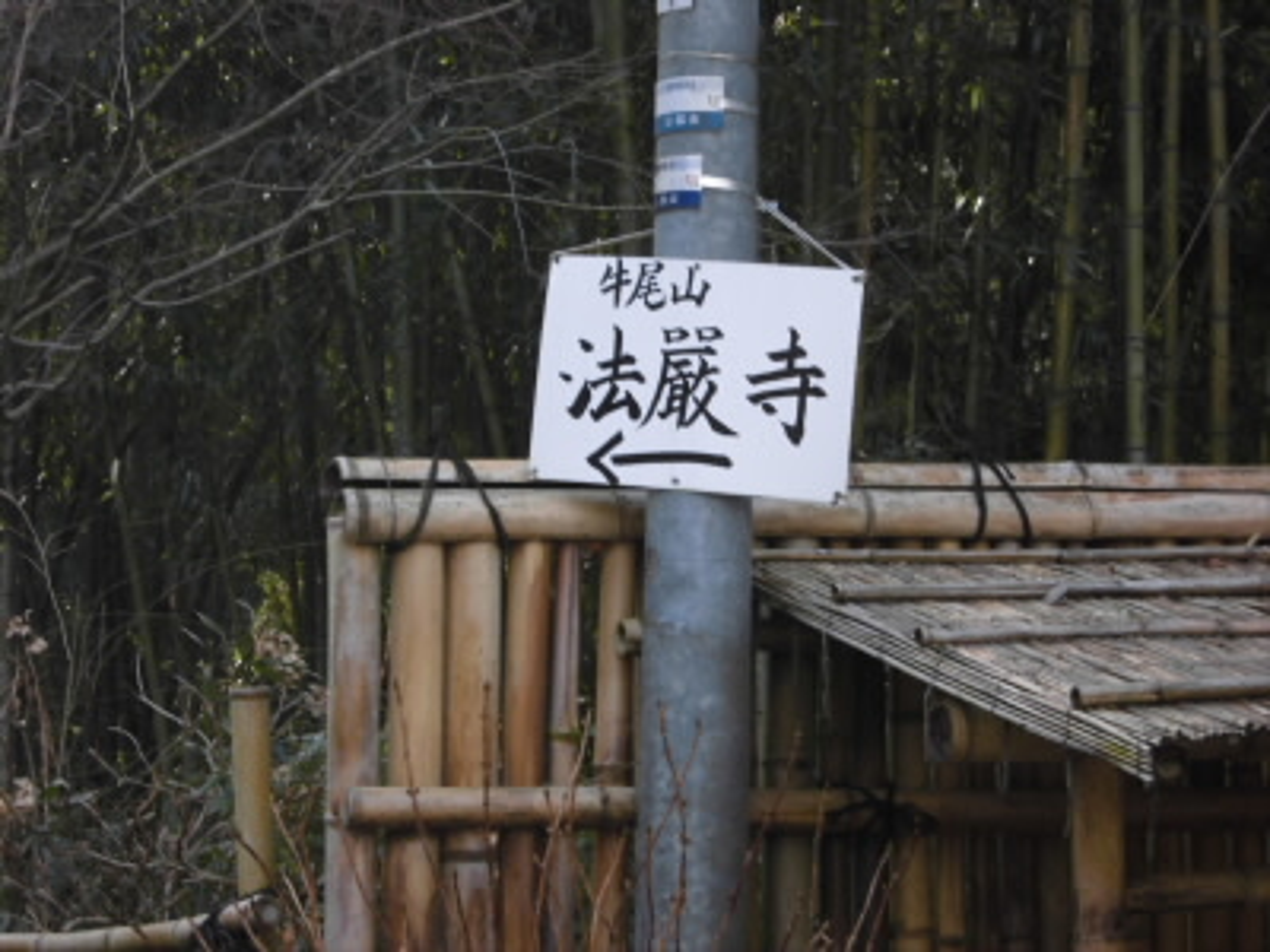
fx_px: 3449
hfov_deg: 20.9
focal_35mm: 94
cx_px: 635
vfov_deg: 15.7
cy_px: 476
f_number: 4.7
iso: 100
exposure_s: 1/60
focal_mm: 16.9
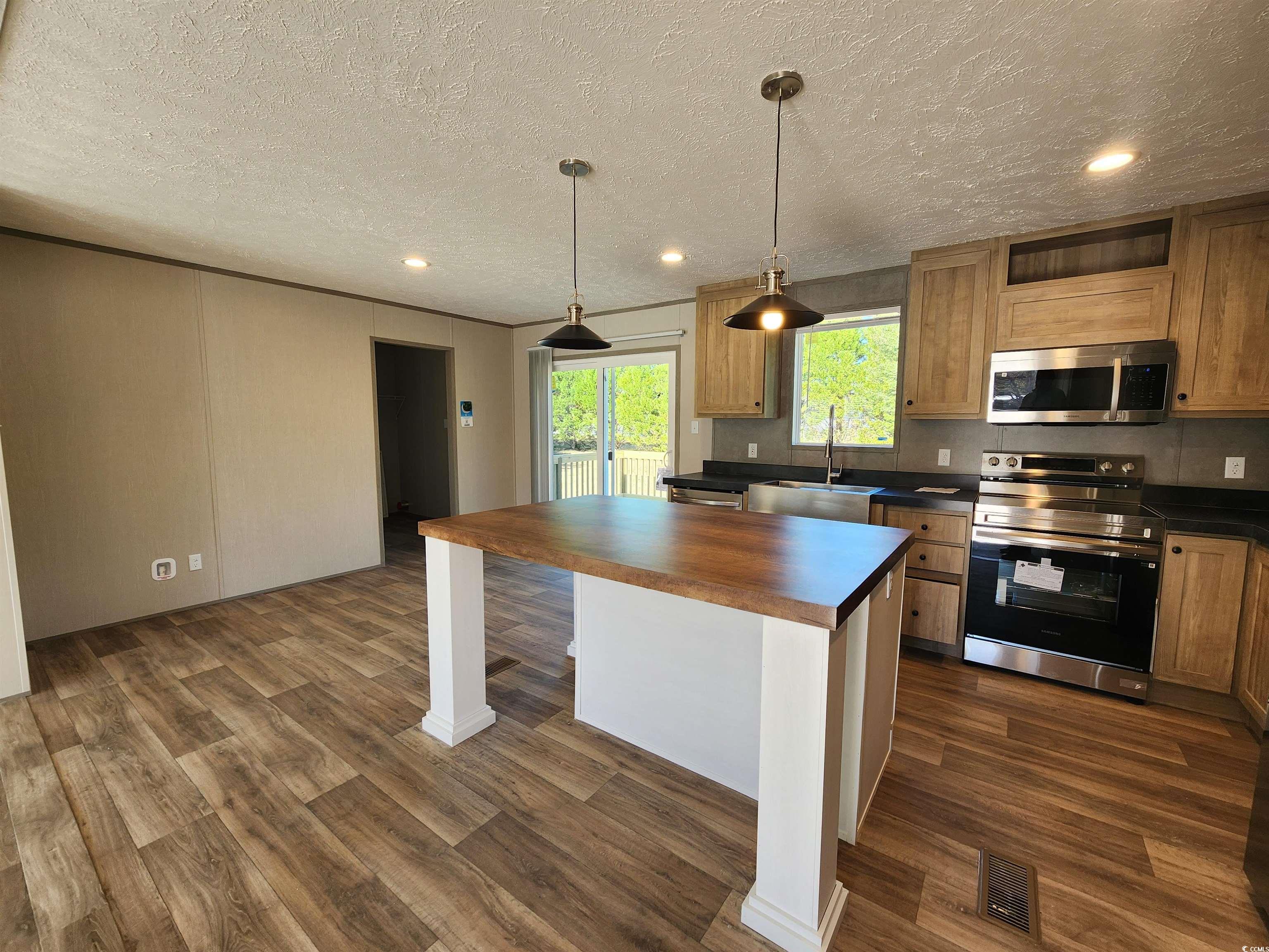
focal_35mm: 13
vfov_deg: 89.9
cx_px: 634
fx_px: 477
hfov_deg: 106.2
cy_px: 476
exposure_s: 1/60
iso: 50
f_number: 2.2
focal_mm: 2.2
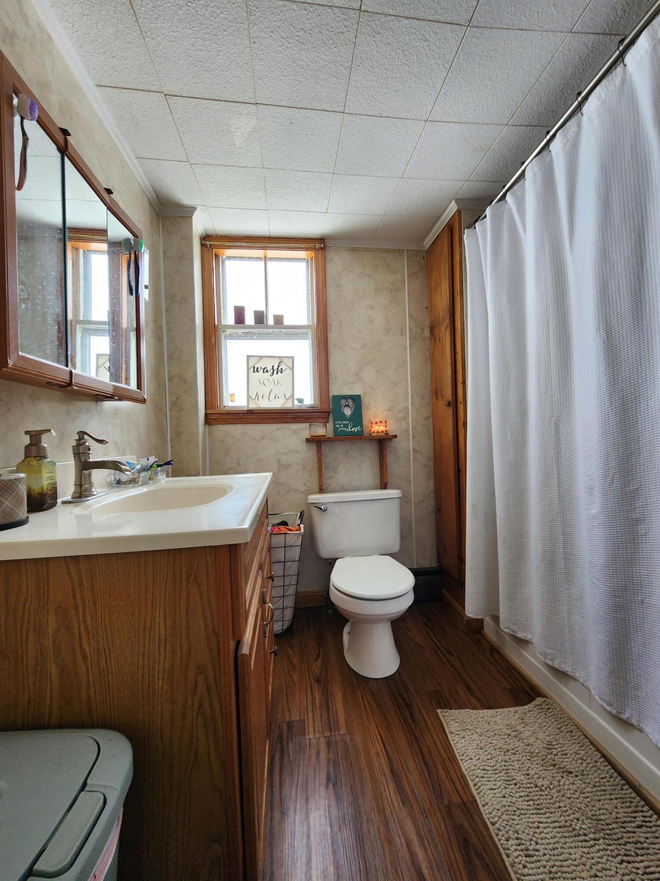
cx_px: 330
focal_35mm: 13
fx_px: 330
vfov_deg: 106.2
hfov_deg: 89.9
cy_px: 440
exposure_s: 1/60
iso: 100
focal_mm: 2.2
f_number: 2.2
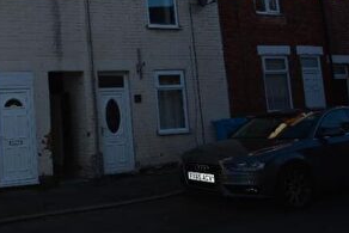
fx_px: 349
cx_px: 5
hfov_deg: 45.4
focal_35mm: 36
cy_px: 72
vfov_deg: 36.4
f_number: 10
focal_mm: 10
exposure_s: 1/200
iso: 100
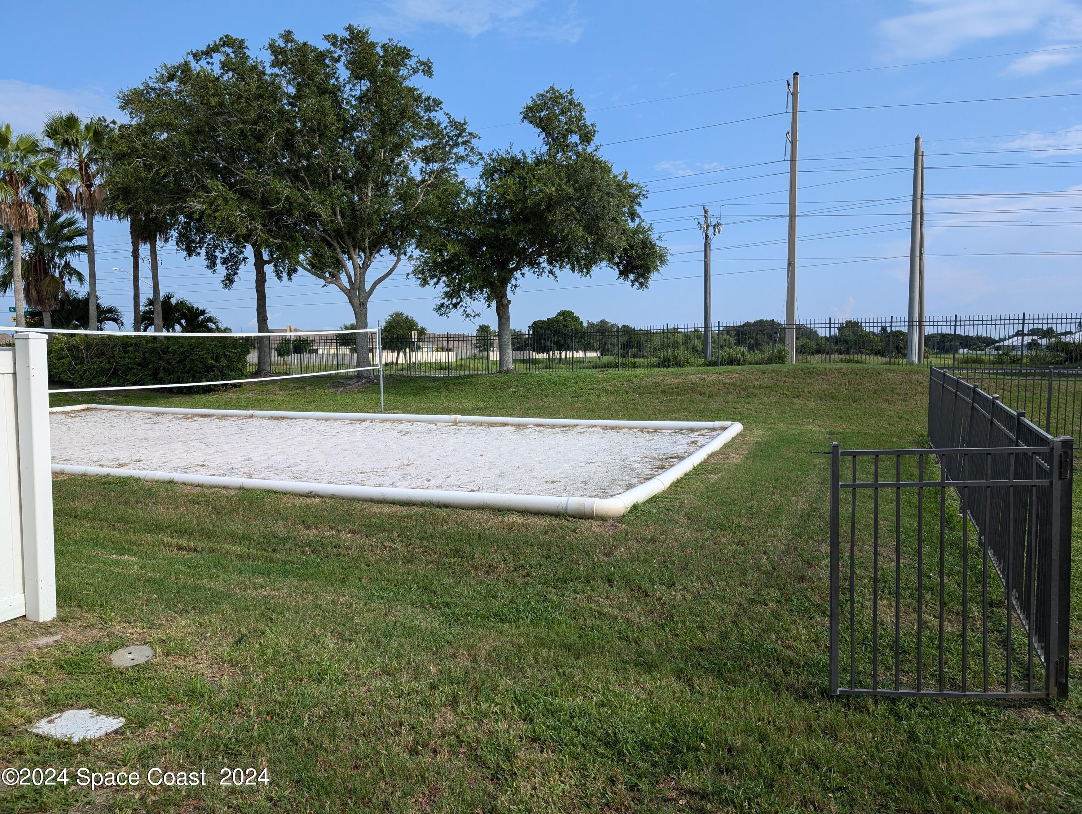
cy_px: 407
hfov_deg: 71.5
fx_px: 751
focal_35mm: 24
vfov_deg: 56.9
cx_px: 541
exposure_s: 1/1073
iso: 20
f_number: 1.68
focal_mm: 6.9
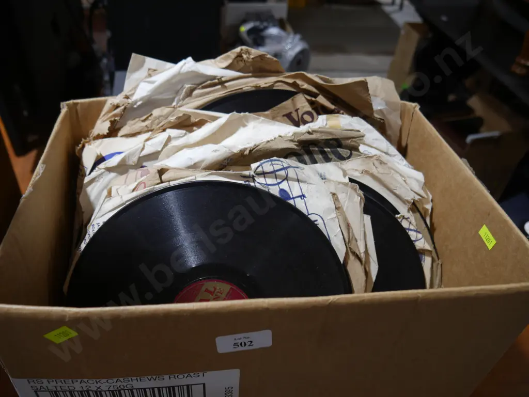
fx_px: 428
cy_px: 198
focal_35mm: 28
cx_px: 264
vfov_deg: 49.8
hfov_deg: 63.4
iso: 200
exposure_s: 1/80
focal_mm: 14
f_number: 3.5
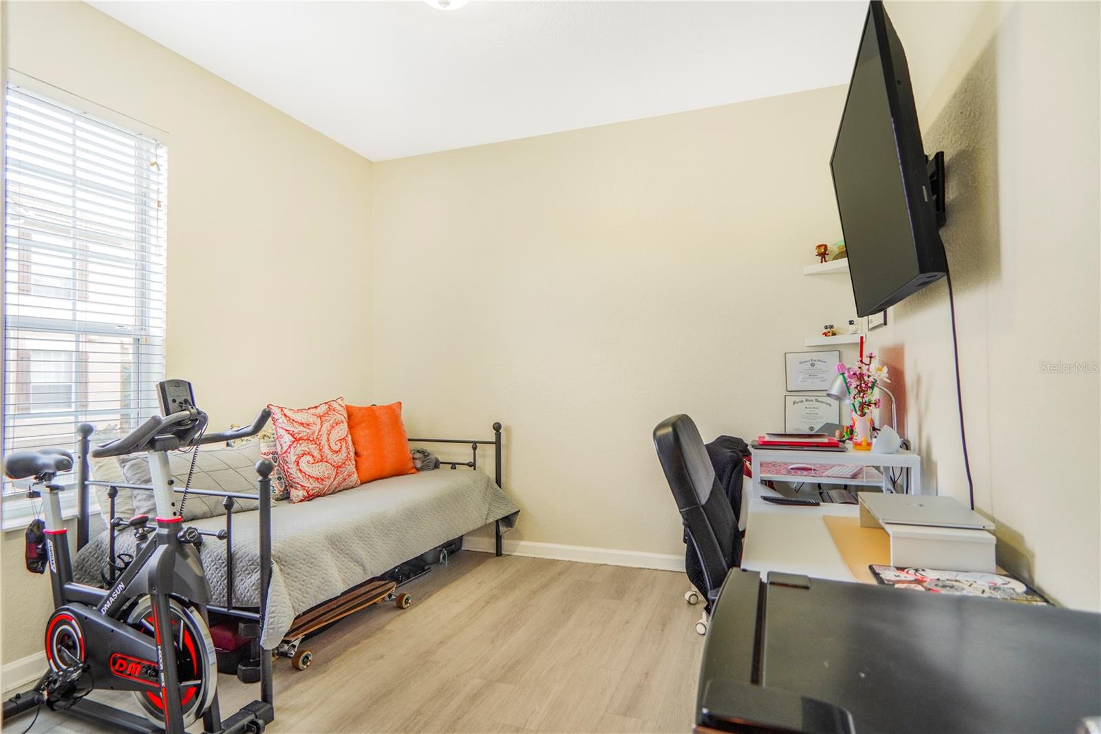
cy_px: 367
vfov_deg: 67.4
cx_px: 550
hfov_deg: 90.0
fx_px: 550
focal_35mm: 18
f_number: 3.2
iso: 400
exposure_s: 1/80
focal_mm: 12
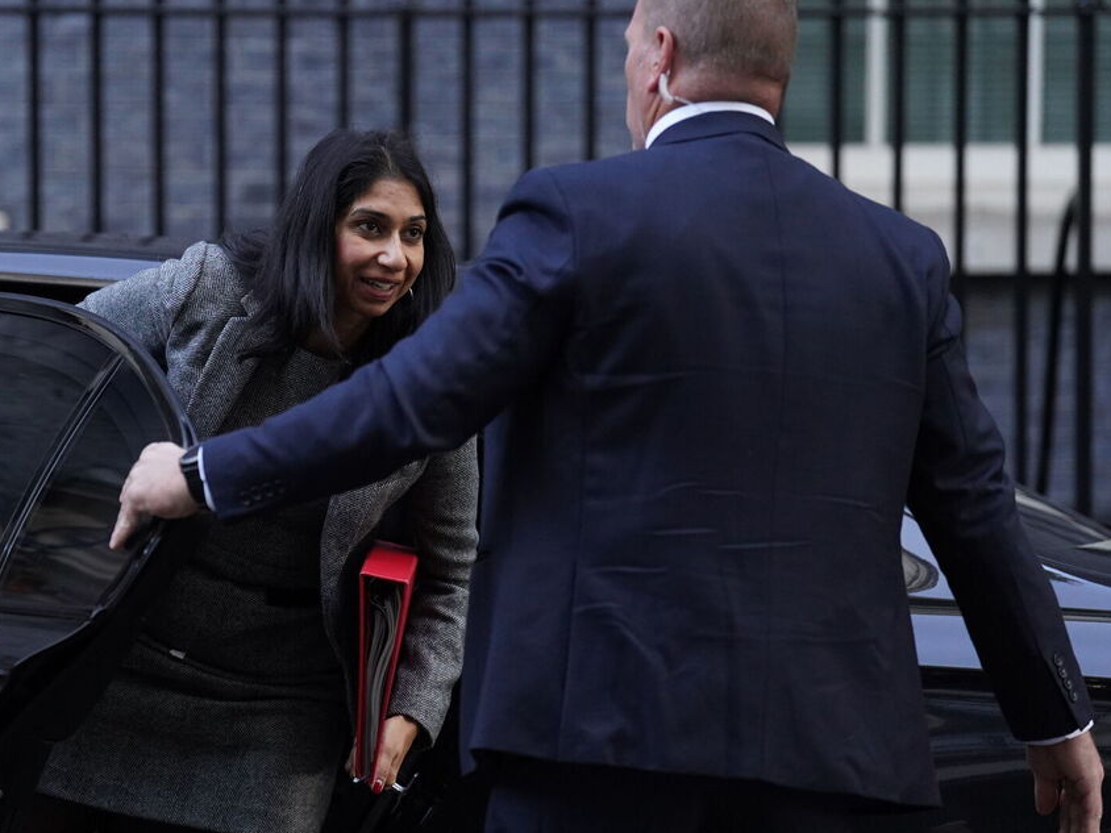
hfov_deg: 10.6
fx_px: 5970
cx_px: 338
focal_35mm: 186
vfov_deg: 8.0
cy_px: 395
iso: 2500
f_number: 2.8
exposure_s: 1/1000
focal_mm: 136
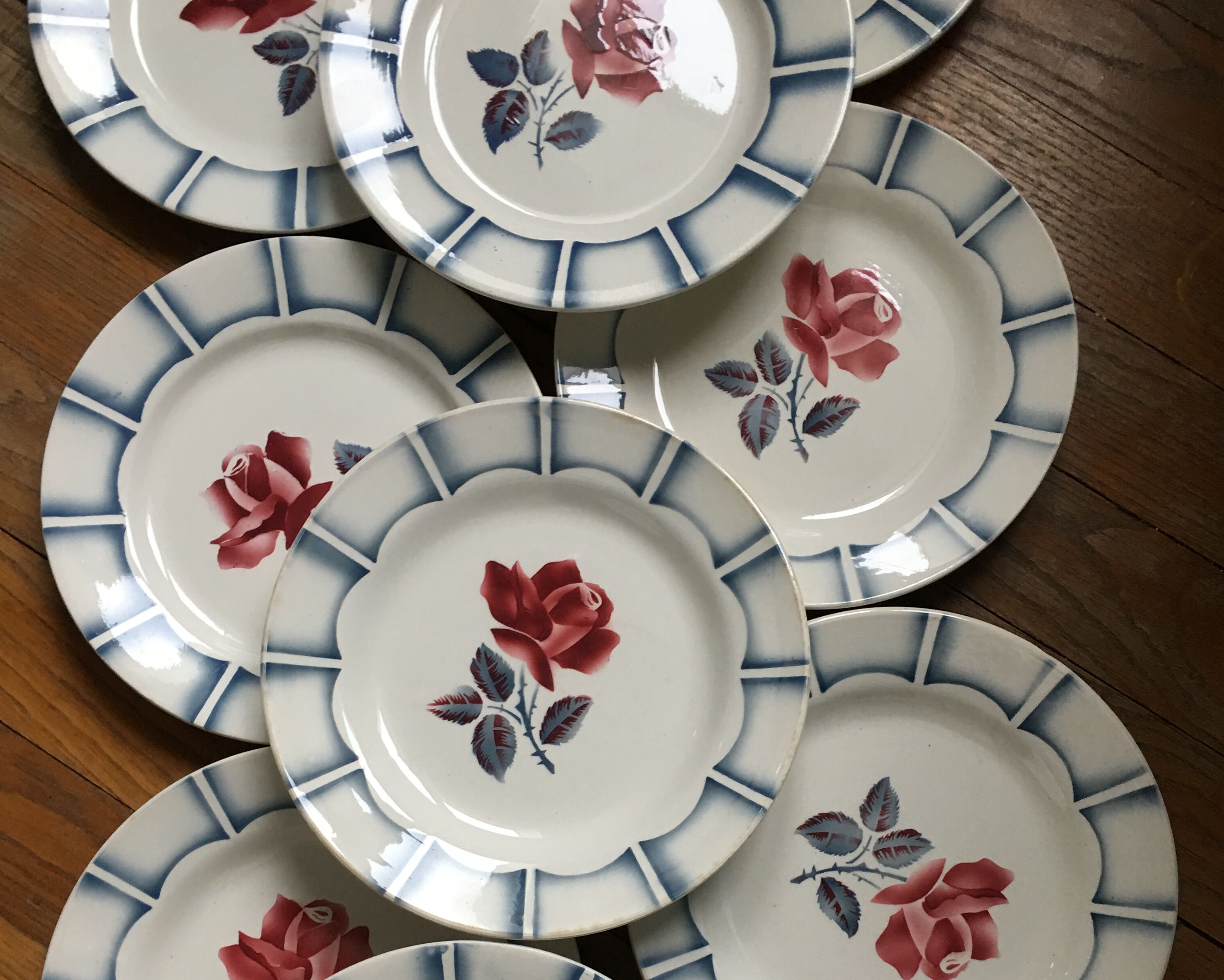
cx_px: 615
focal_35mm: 38
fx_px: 1377
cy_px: 774
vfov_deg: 37.8
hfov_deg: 47.9
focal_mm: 4.15
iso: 50
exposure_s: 1/17
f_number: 2.2
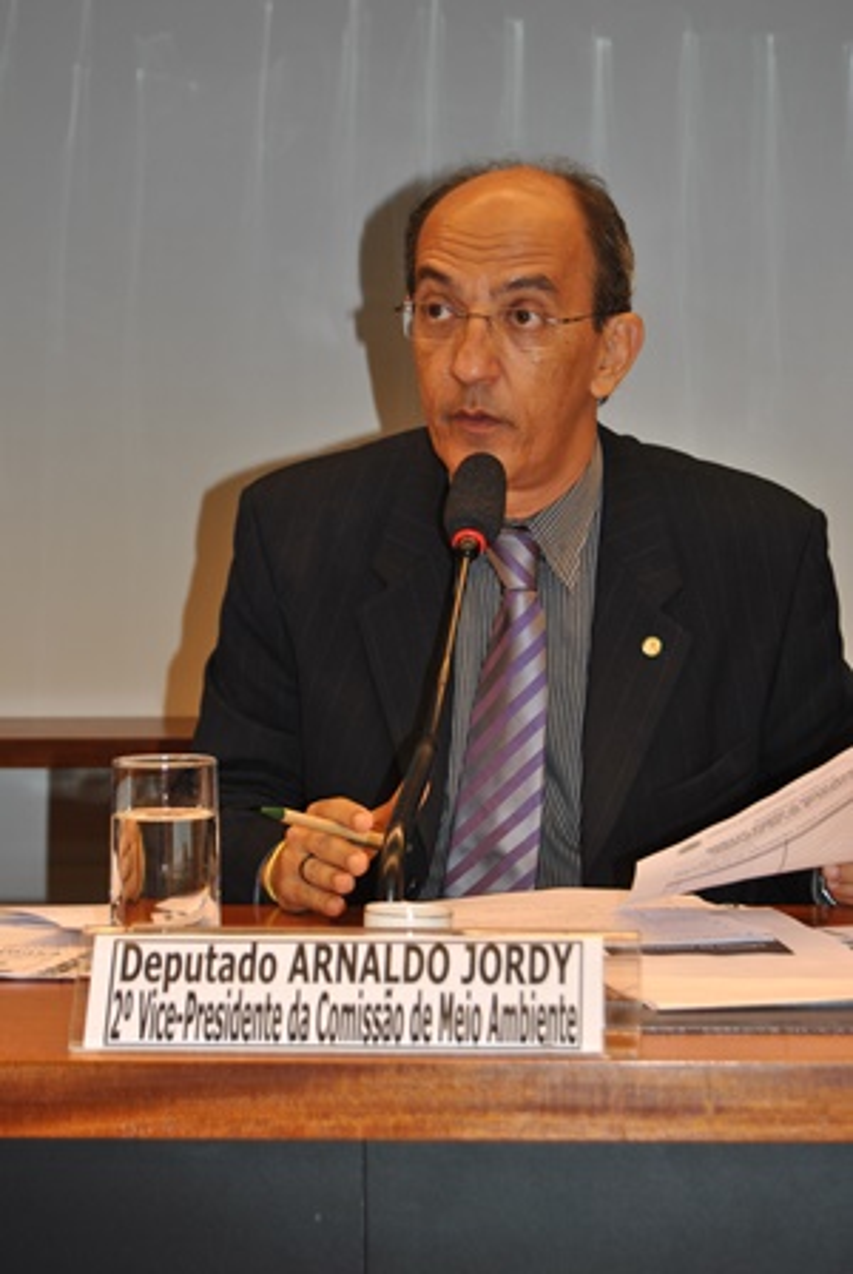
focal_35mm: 82
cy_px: 637
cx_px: 426
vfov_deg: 24.6
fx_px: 2923
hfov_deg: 16.6
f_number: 5.6
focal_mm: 55
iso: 200
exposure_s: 1/60
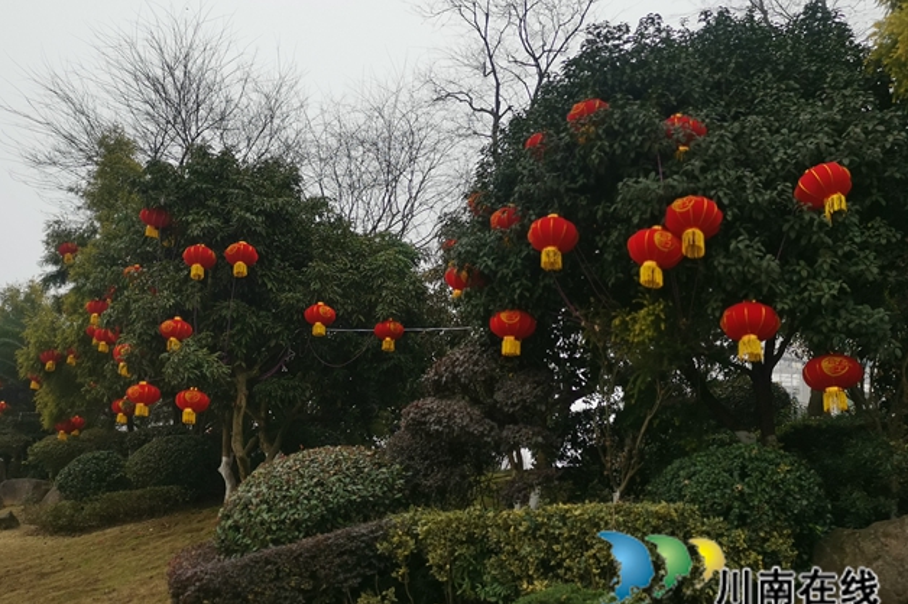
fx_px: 882
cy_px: 315
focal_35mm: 35
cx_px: 457
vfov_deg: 37.8
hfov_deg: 54.5
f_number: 4
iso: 50
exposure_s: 1/436
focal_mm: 4.75
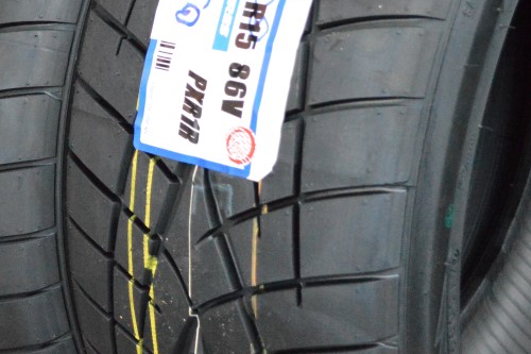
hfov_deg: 16.6
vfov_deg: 11.2
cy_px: 18
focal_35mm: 121
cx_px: 2
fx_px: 1786
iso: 6400
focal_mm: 35
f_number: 5
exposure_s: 1/640
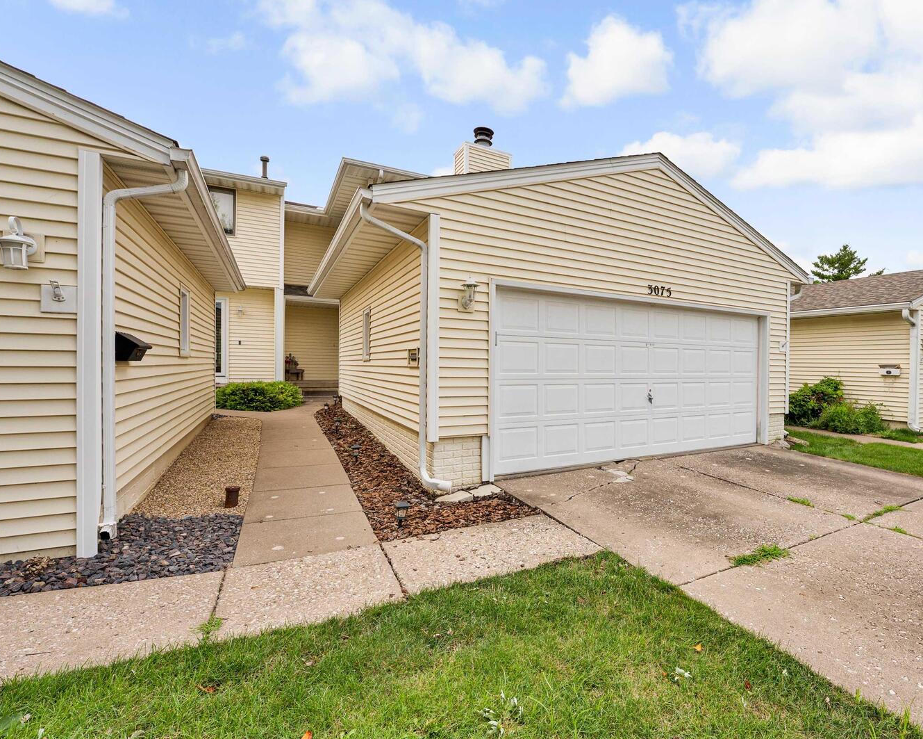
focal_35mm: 16
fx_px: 437
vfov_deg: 80.4
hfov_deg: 91.8
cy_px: 370
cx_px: 557
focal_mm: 14
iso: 400
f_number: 9
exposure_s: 1/800
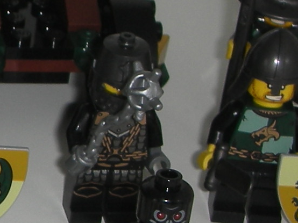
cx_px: -275
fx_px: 1532
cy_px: 113
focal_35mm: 178
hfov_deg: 10.3
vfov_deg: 8.3
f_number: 3
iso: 50
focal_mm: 5.8
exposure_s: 1/60.1
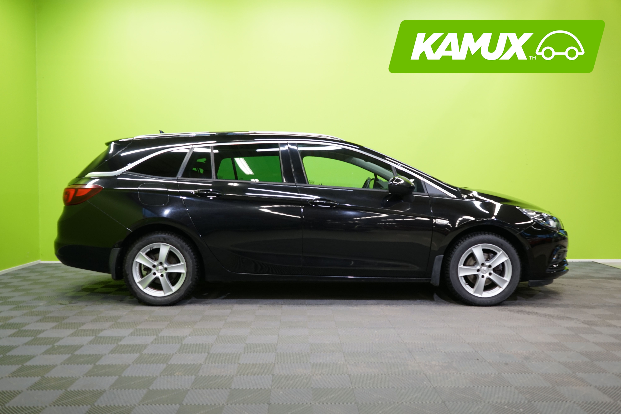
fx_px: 569
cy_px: 207
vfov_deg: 40.0
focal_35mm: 33
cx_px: 310
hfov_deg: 57.2
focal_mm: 33
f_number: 5.6
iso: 640
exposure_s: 1/25
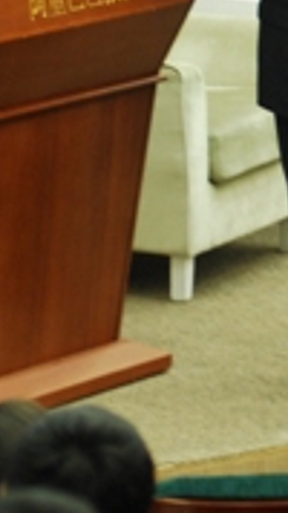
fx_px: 4811
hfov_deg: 3.4
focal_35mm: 354
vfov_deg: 6.1
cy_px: 88
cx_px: 579
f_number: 2.8
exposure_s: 1/40
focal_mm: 80
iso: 800
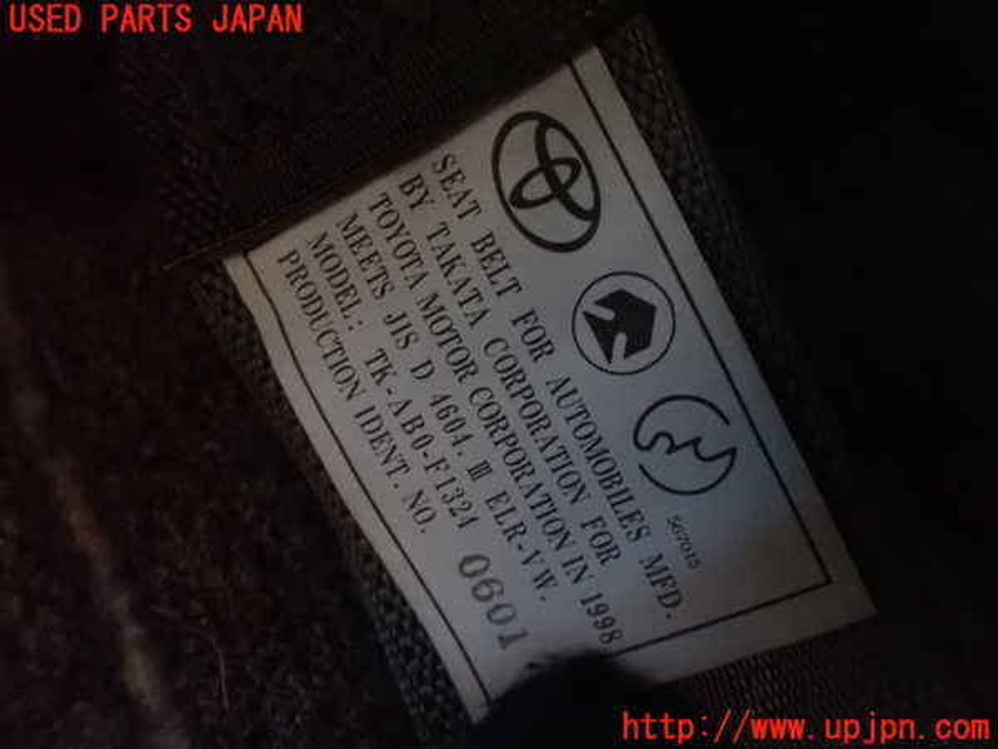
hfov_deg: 60.0
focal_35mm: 30
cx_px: 499
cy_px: 374
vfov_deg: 46.8
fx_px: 865
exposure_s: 1/20
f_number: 2.3
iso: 1600
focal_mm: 5.4
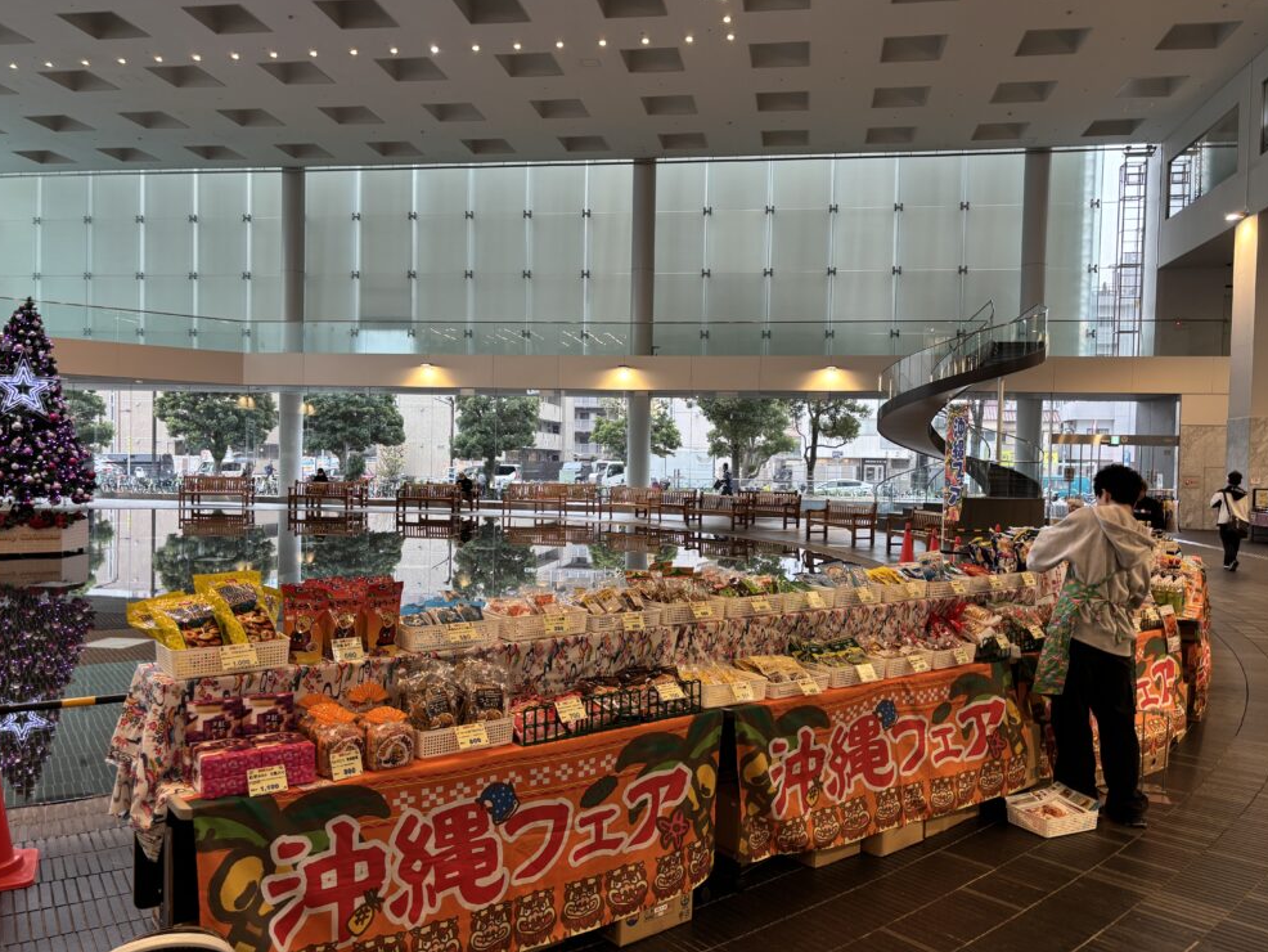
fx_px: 989
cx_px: 647
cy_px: 479
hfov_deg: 65.3
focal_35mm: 27
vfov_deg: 51.4
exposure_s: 1/50
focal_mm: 5.96
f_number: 1.6
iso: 80
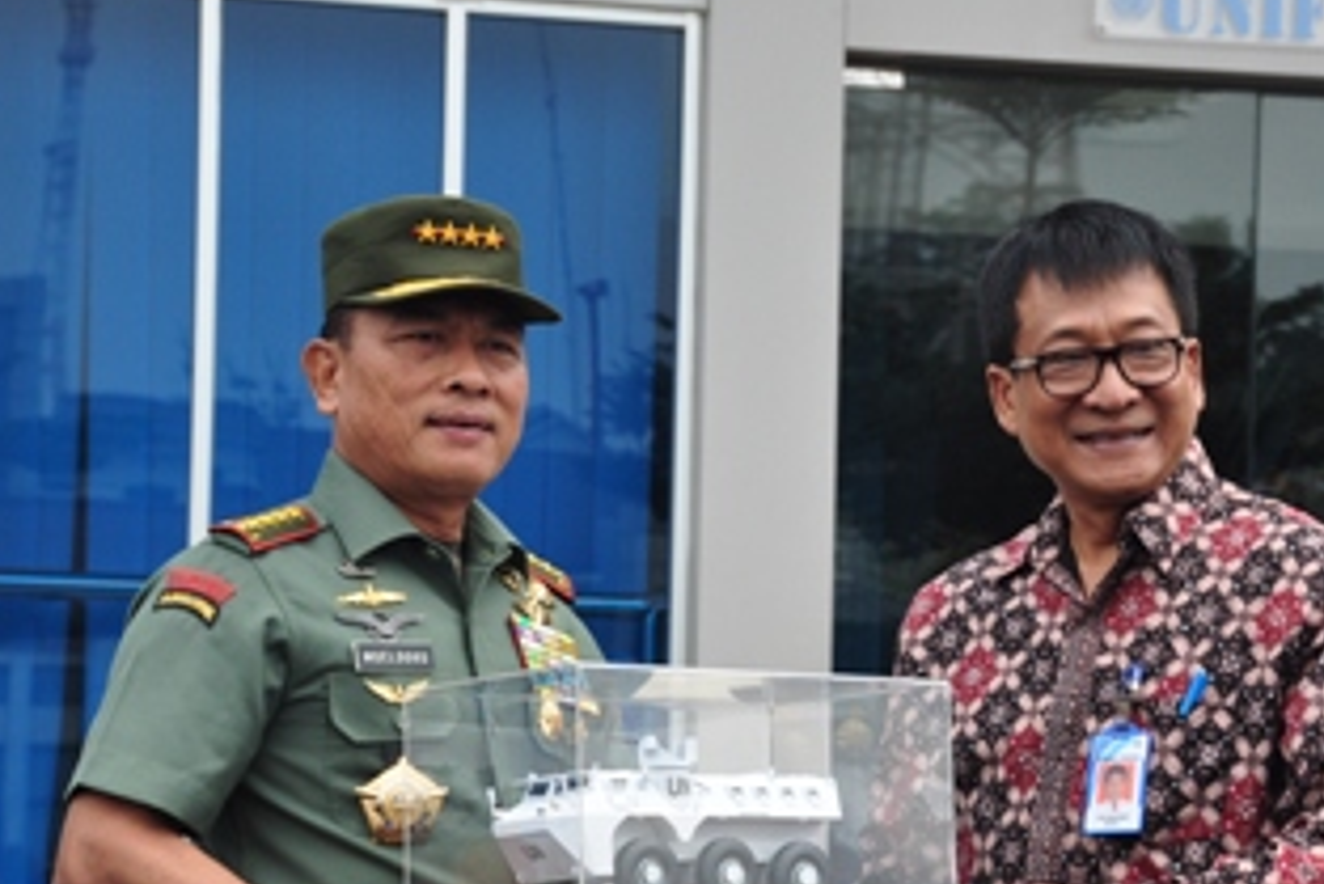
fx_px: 5519
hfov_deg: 13.7
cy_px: 605
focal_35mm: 150
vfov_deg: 9.2
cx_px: 816
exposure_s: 1/320
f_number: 10
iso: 640
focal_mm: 70
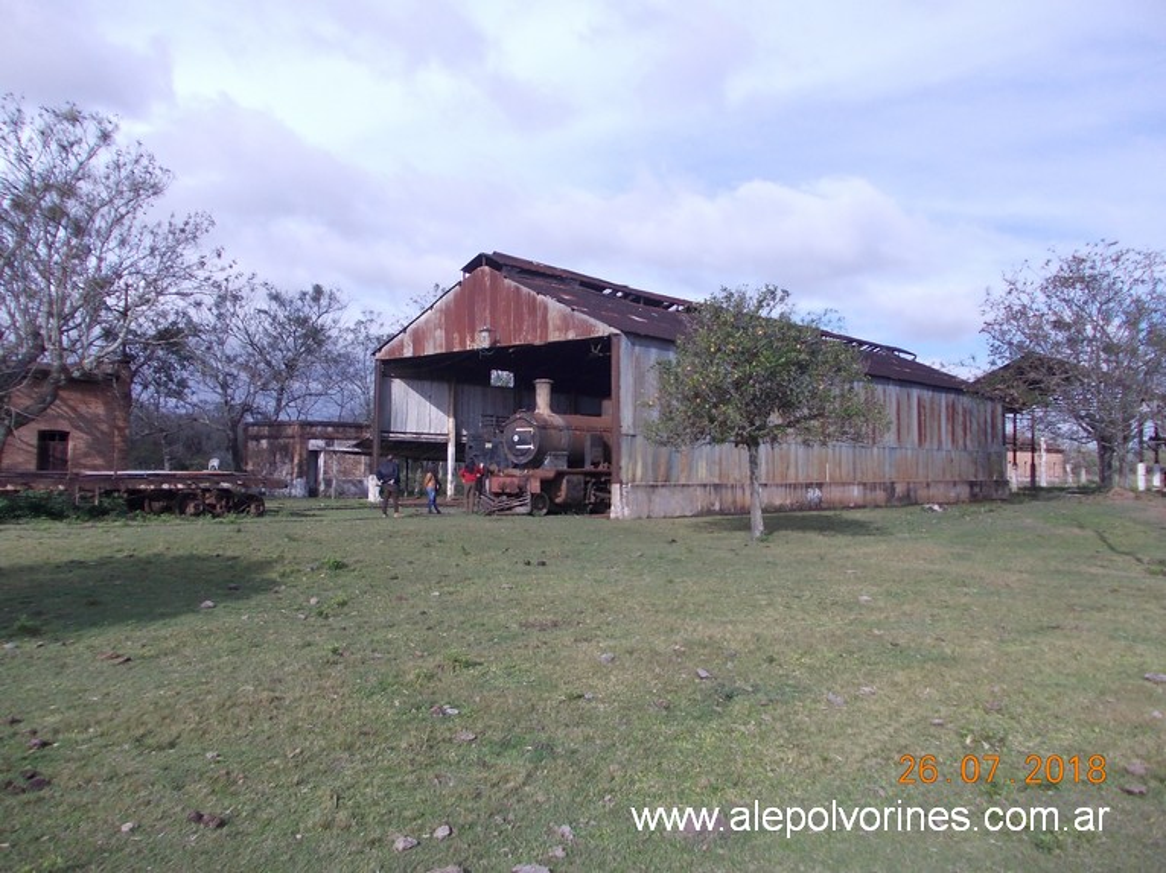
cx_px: 583
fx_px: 943
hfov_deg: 63.5
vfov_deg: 49.7
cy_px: 436
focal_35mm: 28
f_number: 5.4
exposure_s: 1/320
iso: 80
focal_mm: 4
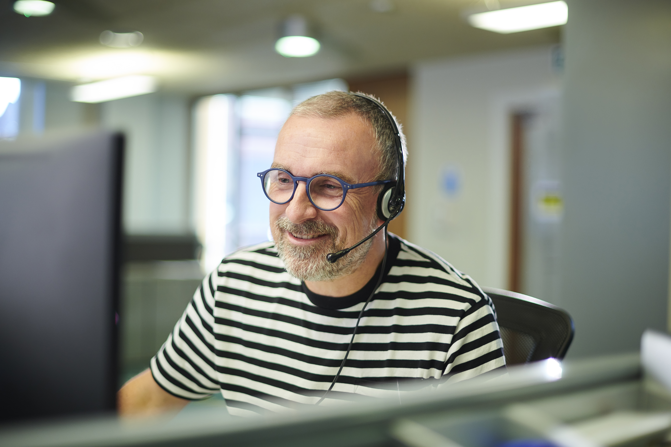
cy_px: 224
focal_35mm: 50
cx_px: 336
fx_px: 932
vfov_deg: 27.0
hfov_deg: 39.6
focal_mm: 50
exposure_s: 1/160
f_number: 1.6
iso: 400
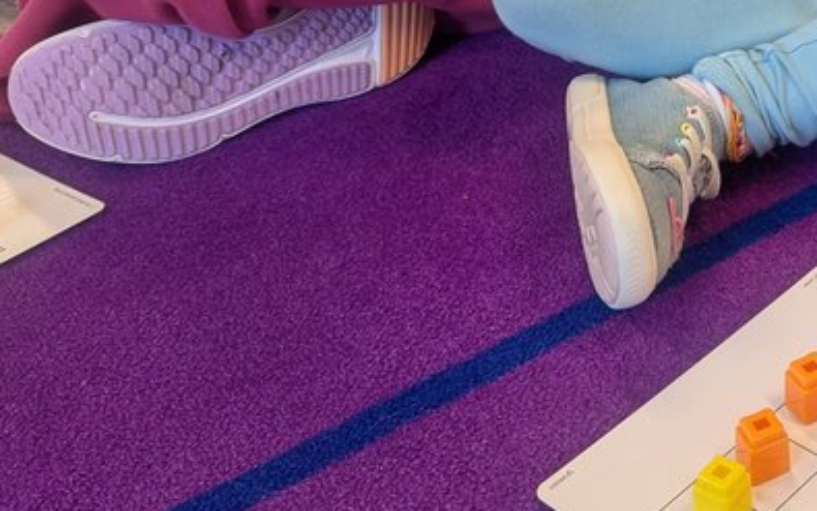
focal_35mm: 66
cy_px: -138
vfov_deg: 18.5
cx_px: 958
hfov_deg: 27.6
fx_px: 1470
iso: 95
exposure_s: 1/60.2
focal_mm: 6.81
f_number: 1.85
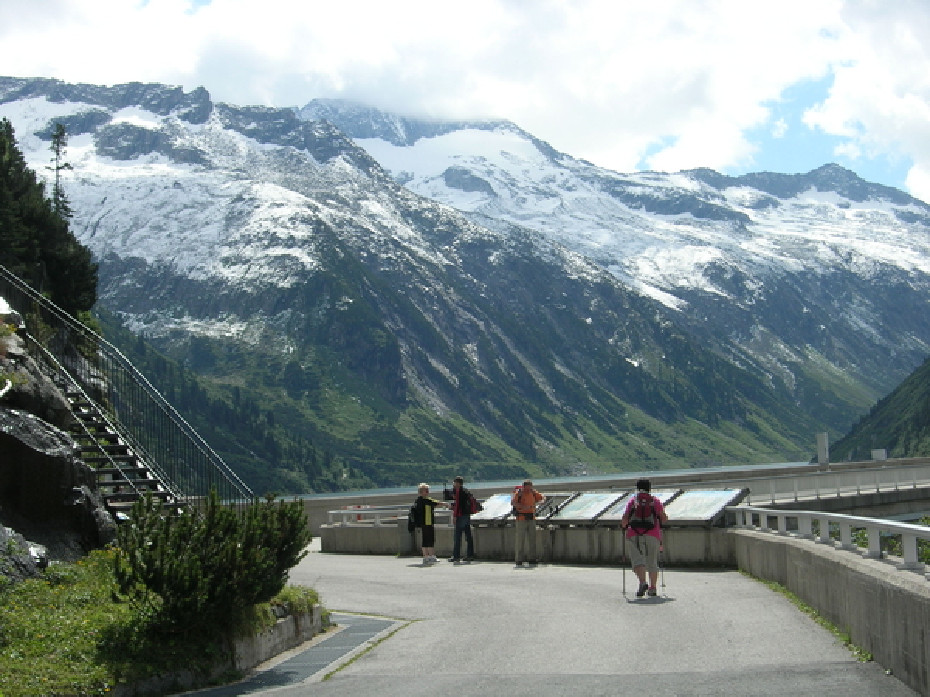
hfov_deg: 31.7
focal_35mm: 61
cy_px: 348
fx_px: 1639
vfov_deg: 24.0
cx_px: 465
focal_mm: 12.7
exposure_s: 1/566
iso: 64
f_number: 5.9
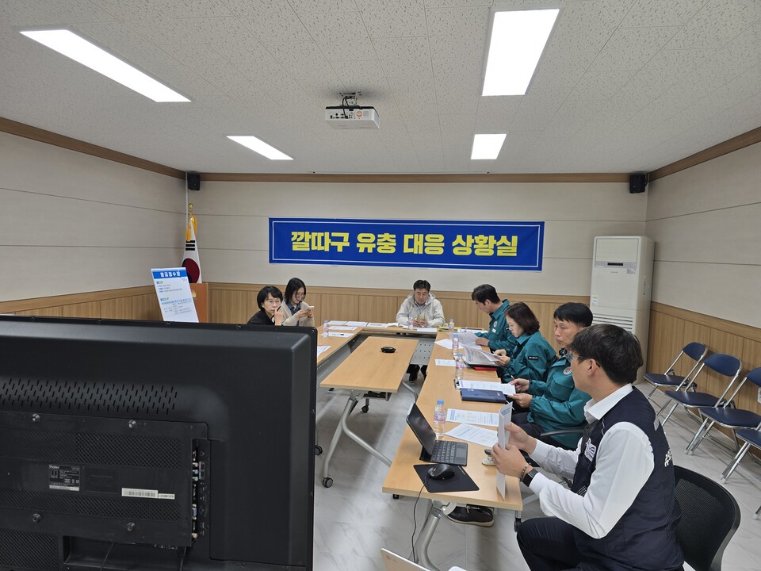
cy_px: 286
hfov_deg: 73.9
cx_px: 380
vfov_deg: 58.9
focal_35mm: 23
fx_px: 506
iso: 64
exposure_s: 1/120
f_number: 1.7
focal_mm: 6.3
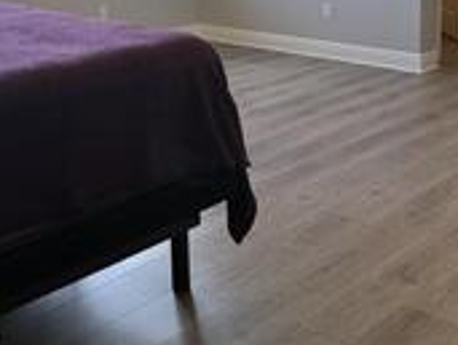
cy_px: -16
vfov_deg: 24.7
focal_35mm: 56
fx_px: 742
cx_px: 147
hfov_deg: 33.9
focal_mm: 6.76
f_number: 1.78
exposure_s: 1/120
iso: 125
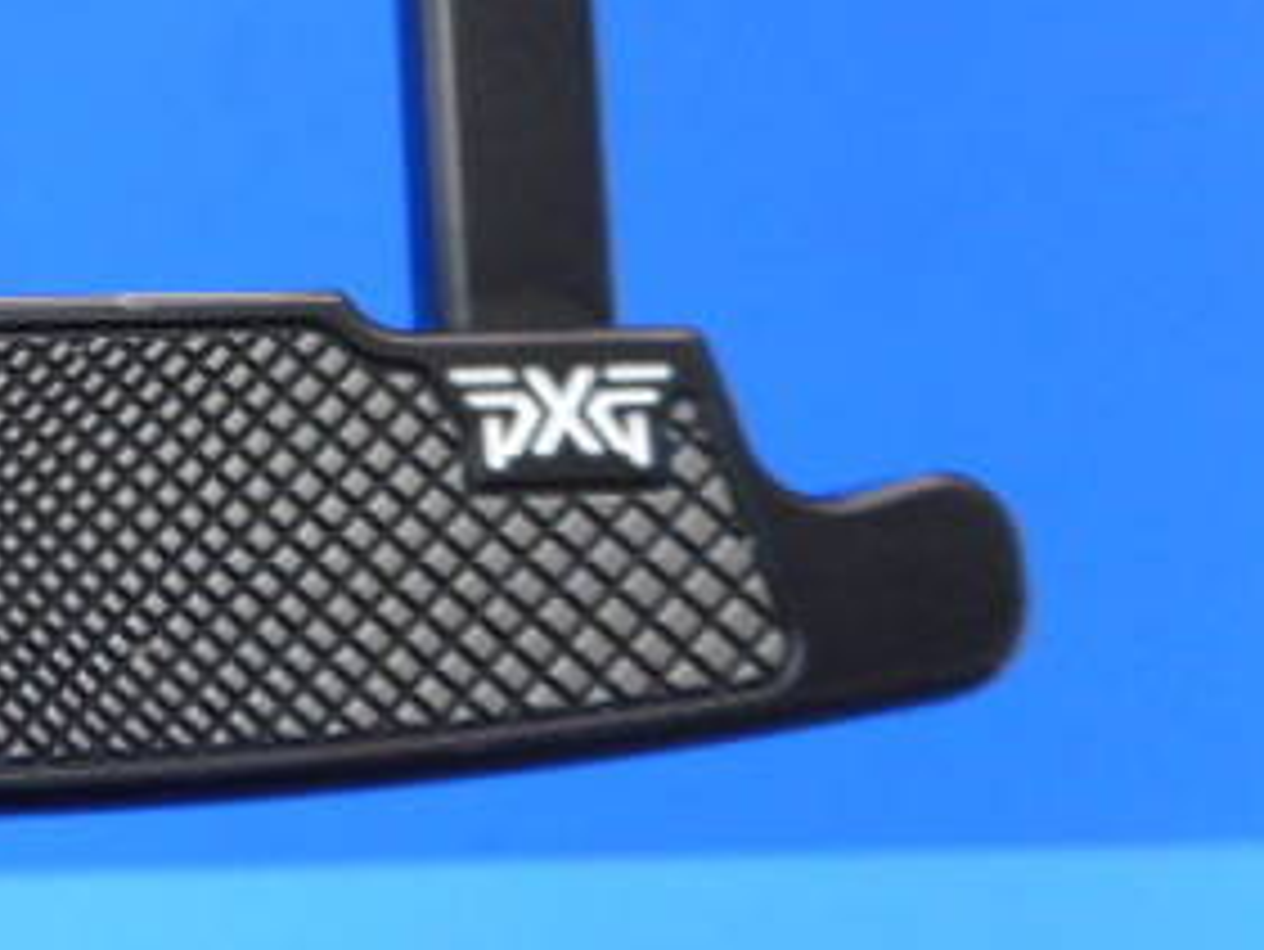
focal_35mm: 57
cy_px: 311
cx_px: -126
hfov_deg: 30.3
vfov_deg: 25.5
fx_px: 2082
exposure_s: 1/30
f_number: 3.7
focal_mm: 4.5
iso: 200
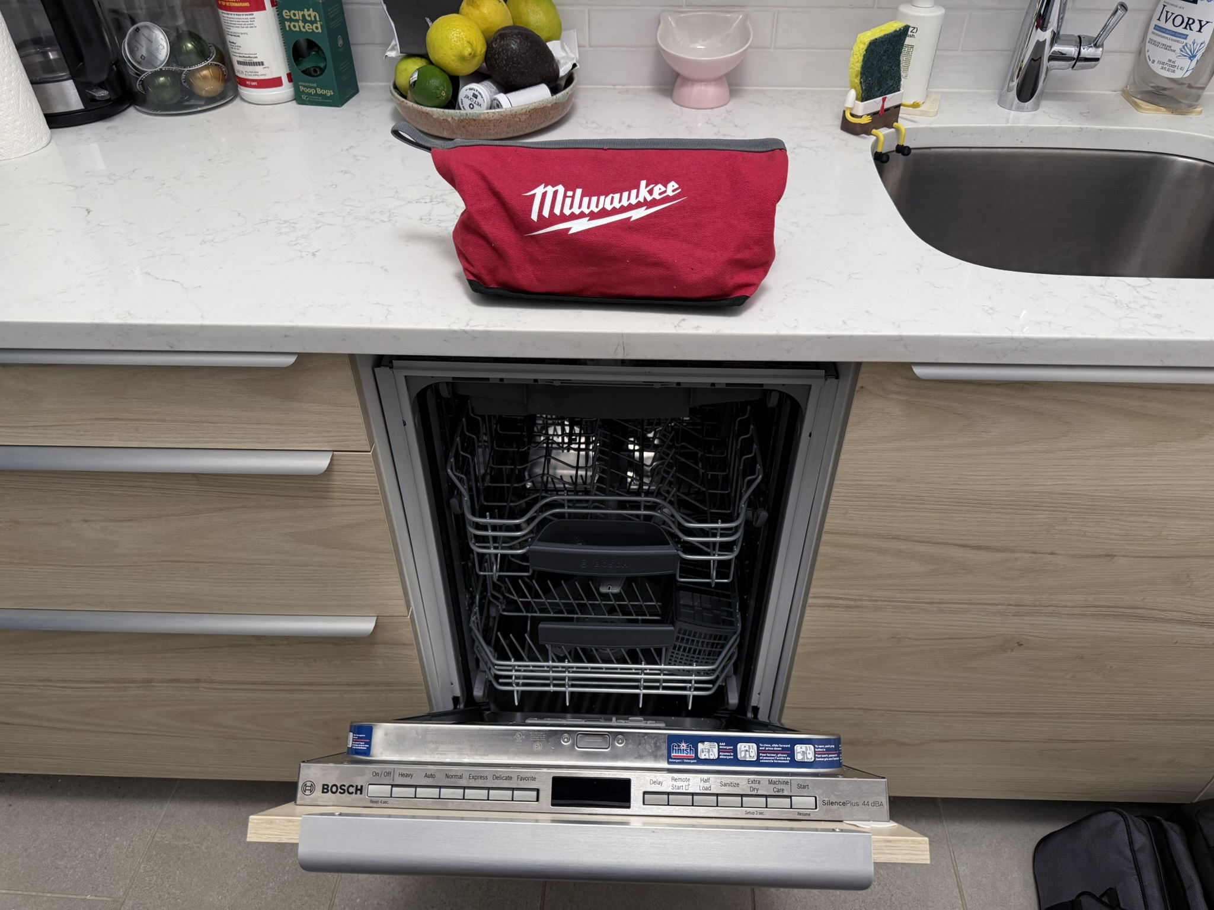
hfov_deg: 71.6
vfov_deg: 56.8
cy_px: 455
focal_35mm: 24
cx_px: 607
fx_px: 842
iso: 160
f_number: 1.78
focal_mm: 6.76
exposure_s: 1/60
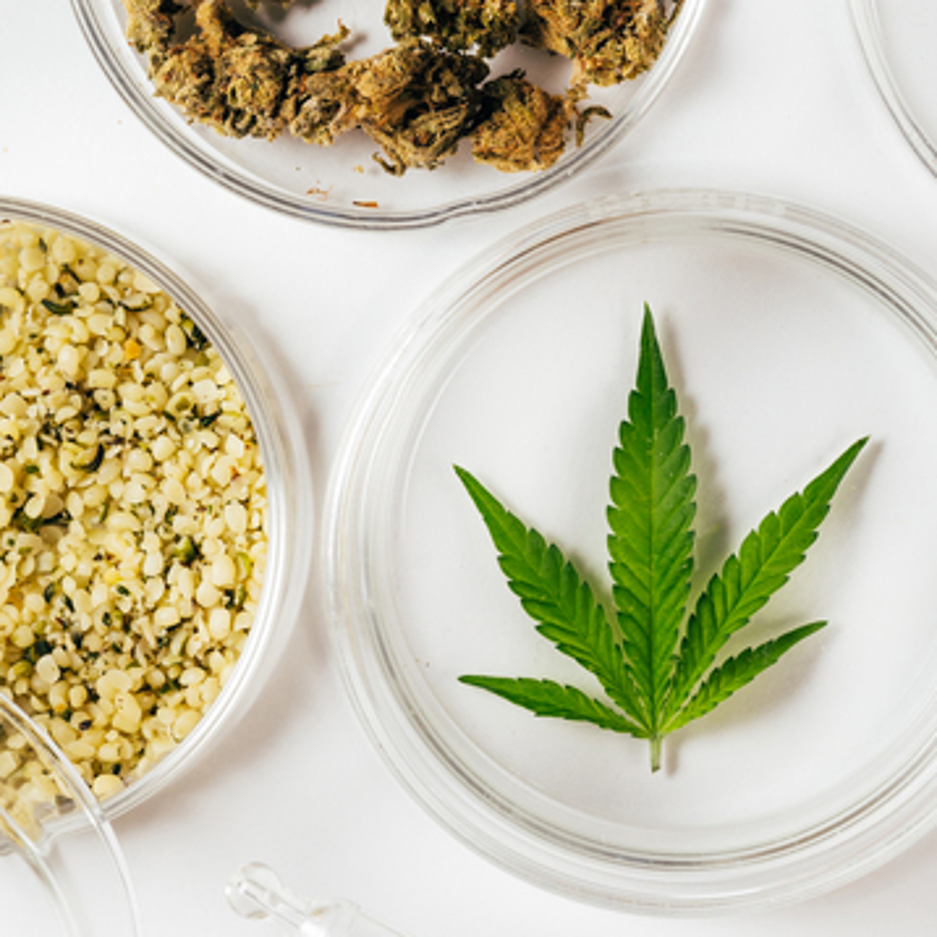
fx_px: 4073
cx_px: 584
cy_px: 436
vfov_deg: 13.1
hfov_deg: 13.1
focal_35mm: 133
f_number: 9
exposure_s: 1/40
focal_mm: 70
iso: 125
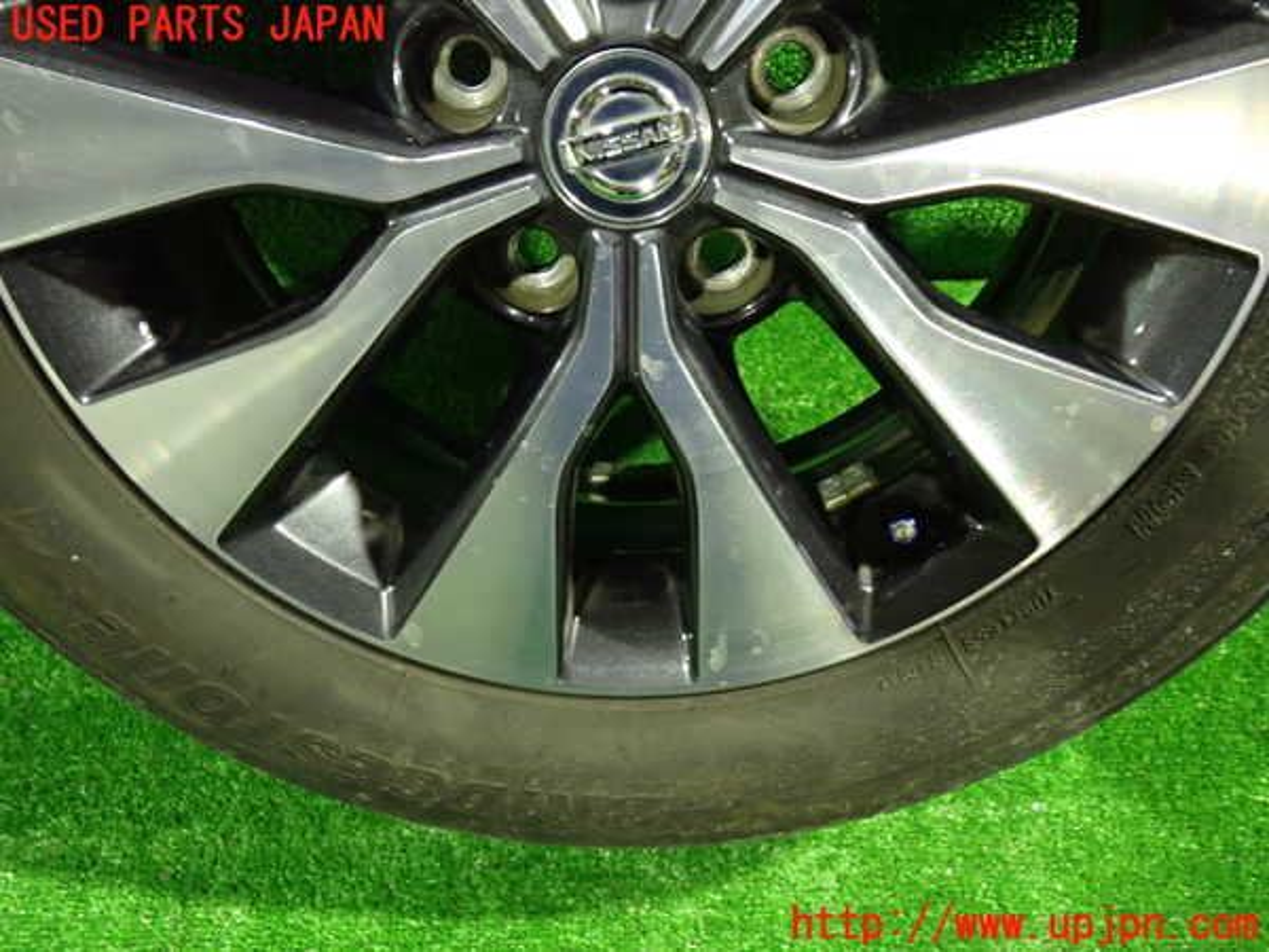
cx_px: 634
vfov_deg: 46.8
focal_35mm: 30
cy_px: 476
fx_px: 1100
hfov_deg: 60.0
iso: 800
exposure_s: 1/20
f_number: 2.3
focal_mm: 5.4
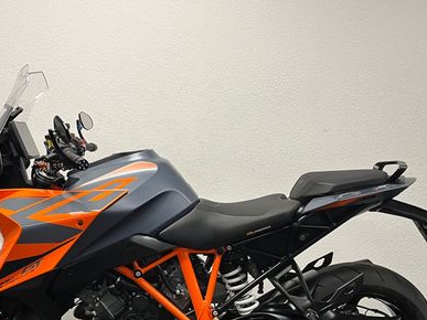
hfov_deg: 43.7
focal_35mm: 43
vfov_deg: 33.1
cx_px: 174
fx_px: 530
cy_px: 230
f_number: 1.6
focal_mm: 5.1
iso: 80
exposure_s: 1/50
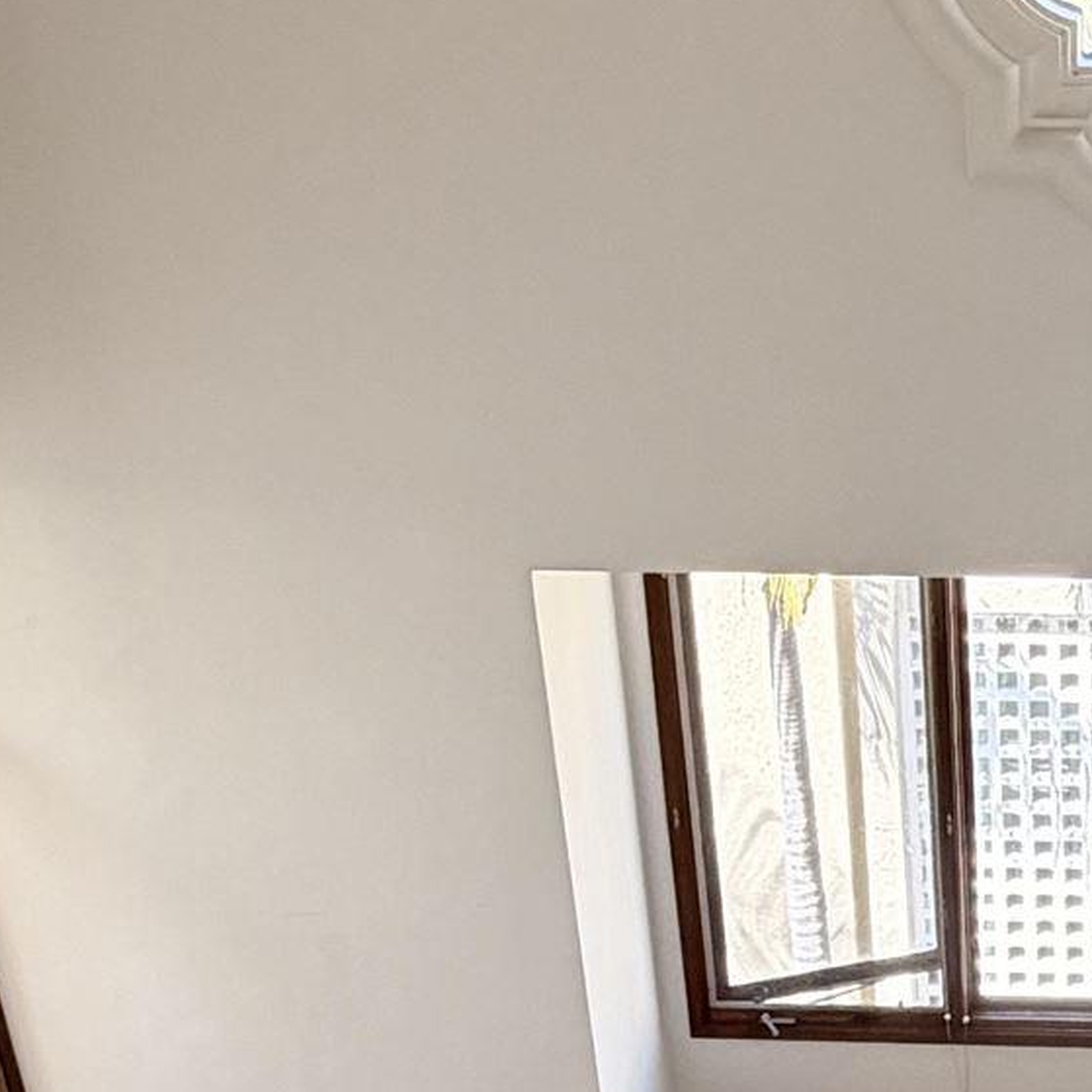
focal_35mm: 68
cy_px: 957
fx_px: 2427
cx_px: 1258
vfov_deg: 24.7
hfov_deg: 23.5
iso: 100
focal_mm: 2.22
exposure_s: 1/121
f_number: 2.2
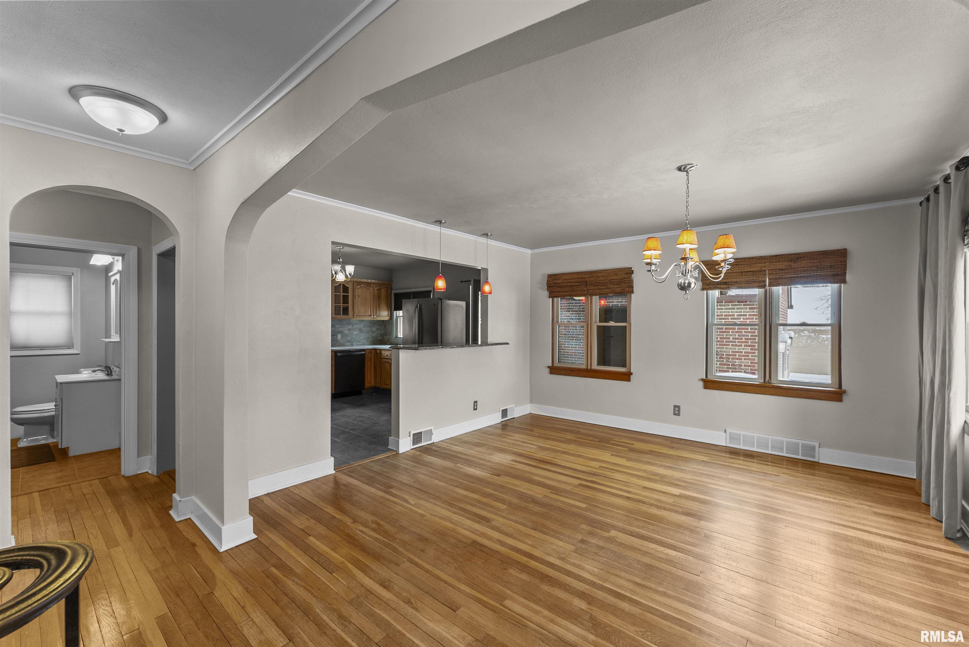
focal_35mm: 15
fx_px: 393
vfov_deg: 78.9
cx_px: 484
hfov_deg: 101.9
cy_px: 324
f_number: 8
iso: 1000
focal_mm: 14.6
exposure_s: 1/4
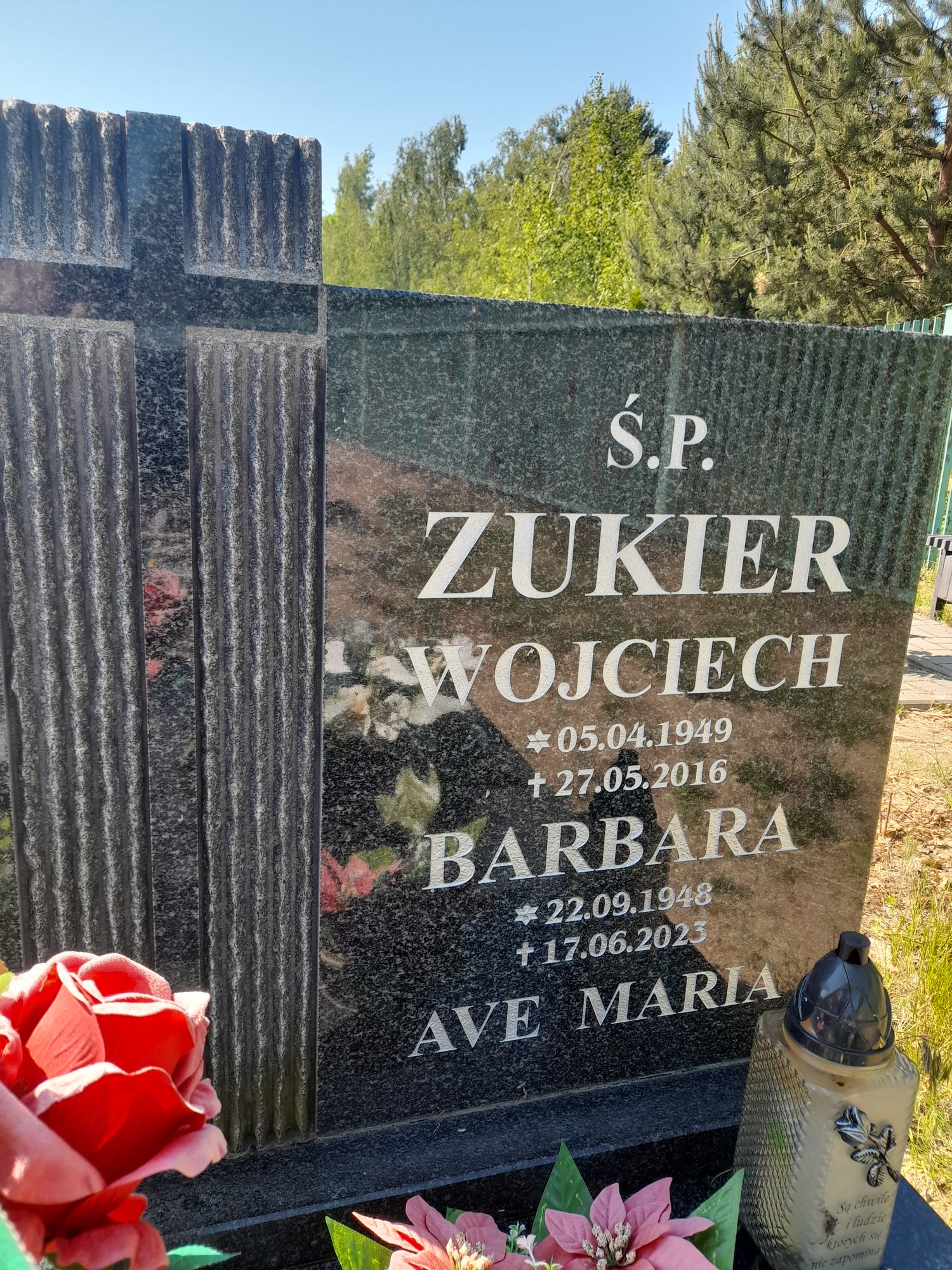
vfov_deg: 69.4
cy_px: 635
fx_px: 917
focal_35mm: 25
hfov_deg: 54.9
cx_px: 476
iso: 20
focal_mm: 4.6
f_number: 2
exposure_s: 1/115
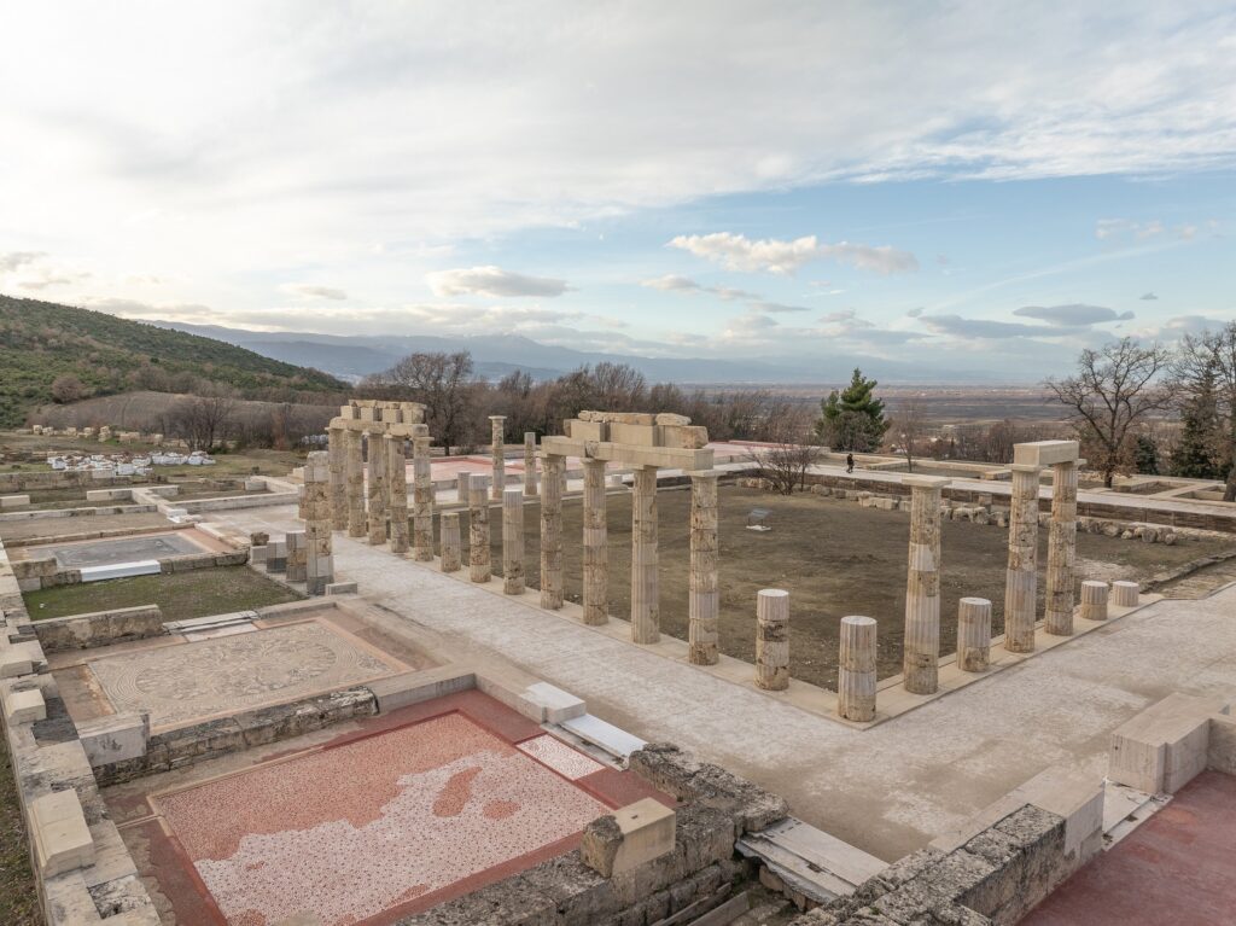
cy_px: 463
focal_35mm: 24
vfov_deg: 56.8
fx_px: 857
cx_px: 618
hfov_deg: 71.6
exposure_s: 1/500
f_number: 4
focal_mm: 12.29
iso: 100
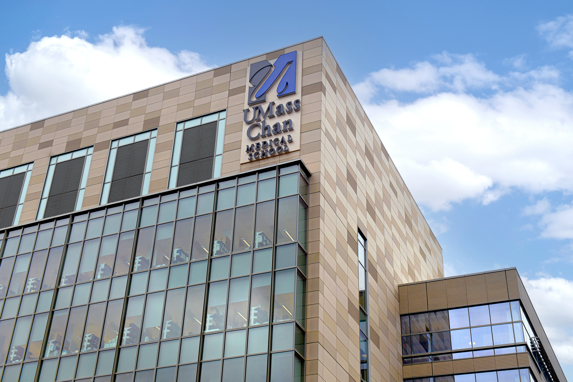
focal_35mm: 40
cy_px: 191
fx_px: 637
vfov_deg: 33.4
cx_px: 286
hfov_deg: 48.5
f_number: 7.1
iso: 400
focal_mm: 40
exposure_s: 1/500
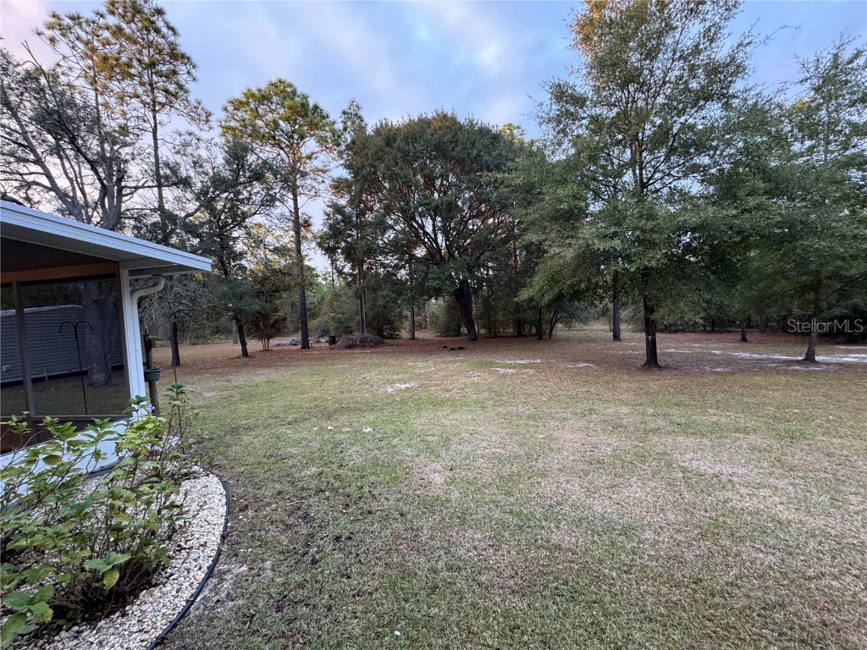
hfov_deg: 102.1
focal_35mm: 14
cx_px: 434
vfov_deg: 85.7
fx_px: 351
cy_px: 325
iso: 200
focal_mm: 2.22
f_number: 2.2
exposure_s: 1/60
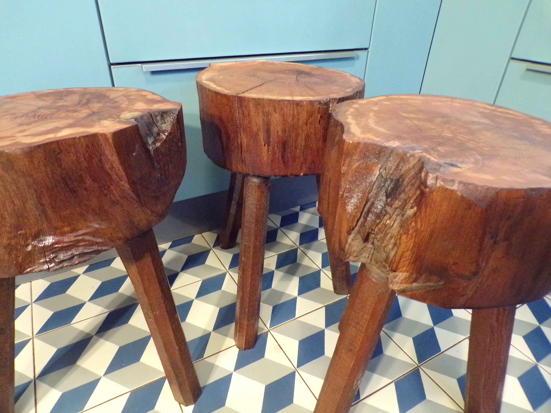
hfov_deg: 71.6
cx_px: 276
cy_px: 206
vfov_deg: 56.8
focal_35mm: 24
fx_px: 382
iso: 800
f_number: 3
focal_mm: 4.3
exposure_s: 1/13
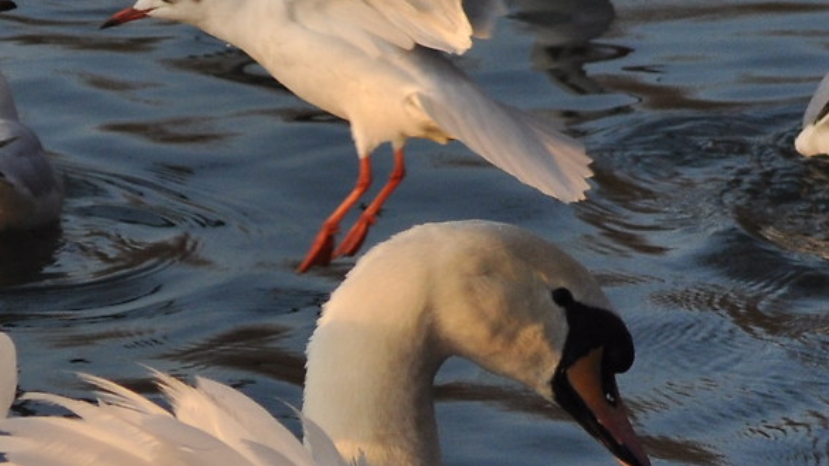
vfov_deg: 1.3
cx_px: 197
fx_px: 21211
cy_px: 585
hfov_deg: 2.2
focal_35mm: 965
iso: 400
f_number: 5
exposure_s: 1/1000
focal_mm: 150
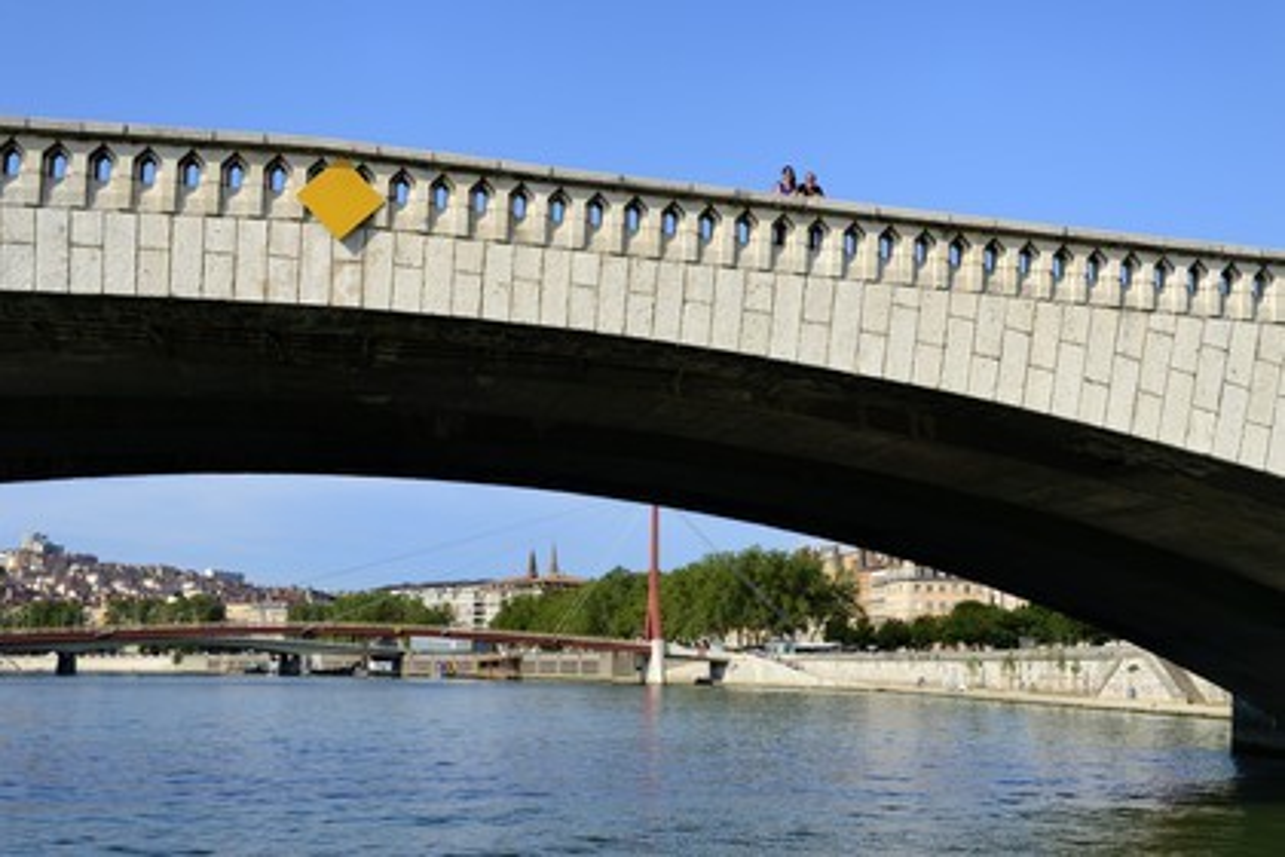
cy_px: 428
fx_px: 1499
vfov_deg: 31.9
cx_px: 642
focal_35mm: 42
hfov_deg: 46.4
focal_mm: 42
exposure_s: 1/320
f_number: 7.1
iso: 100
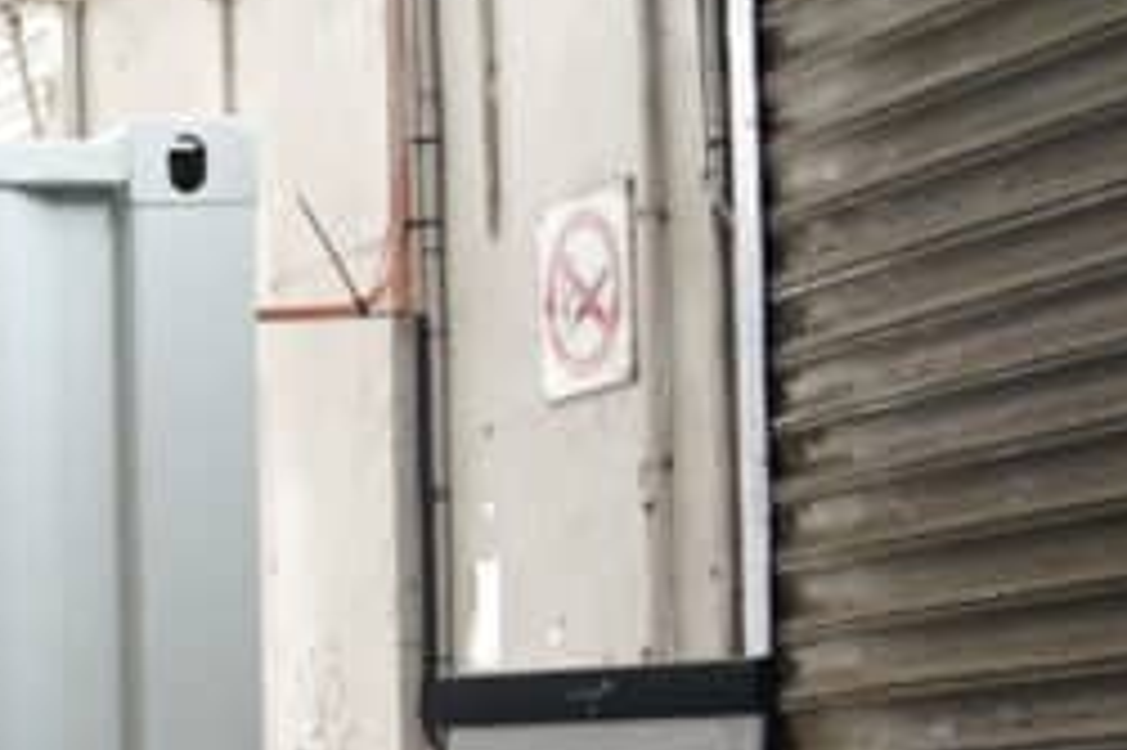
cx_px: -1697
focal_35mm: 143
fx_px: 4474
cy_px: 761
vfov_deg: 9.5
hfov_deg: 11.5
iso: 2000
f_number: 4
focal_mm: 28
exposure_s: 1/160
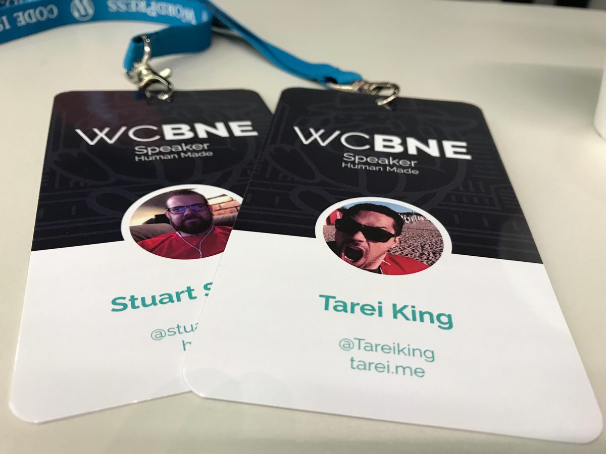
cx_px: 303
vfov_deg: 49.7
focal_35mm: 28
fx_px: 490
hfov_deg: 63.4
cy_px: 227
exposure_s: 1/33
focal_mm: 3.99
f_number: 1.8
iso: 40
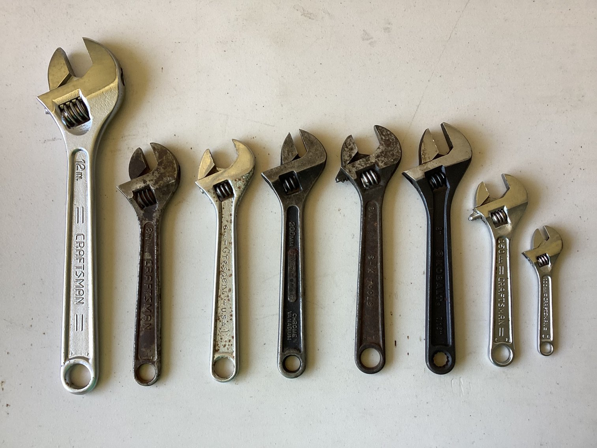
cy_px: 224
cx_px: 298
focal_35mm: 31
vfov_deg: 45.4
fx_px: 535
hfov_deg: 58.3
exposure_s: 1/120
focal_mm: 3.3
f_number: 2.4
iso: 80
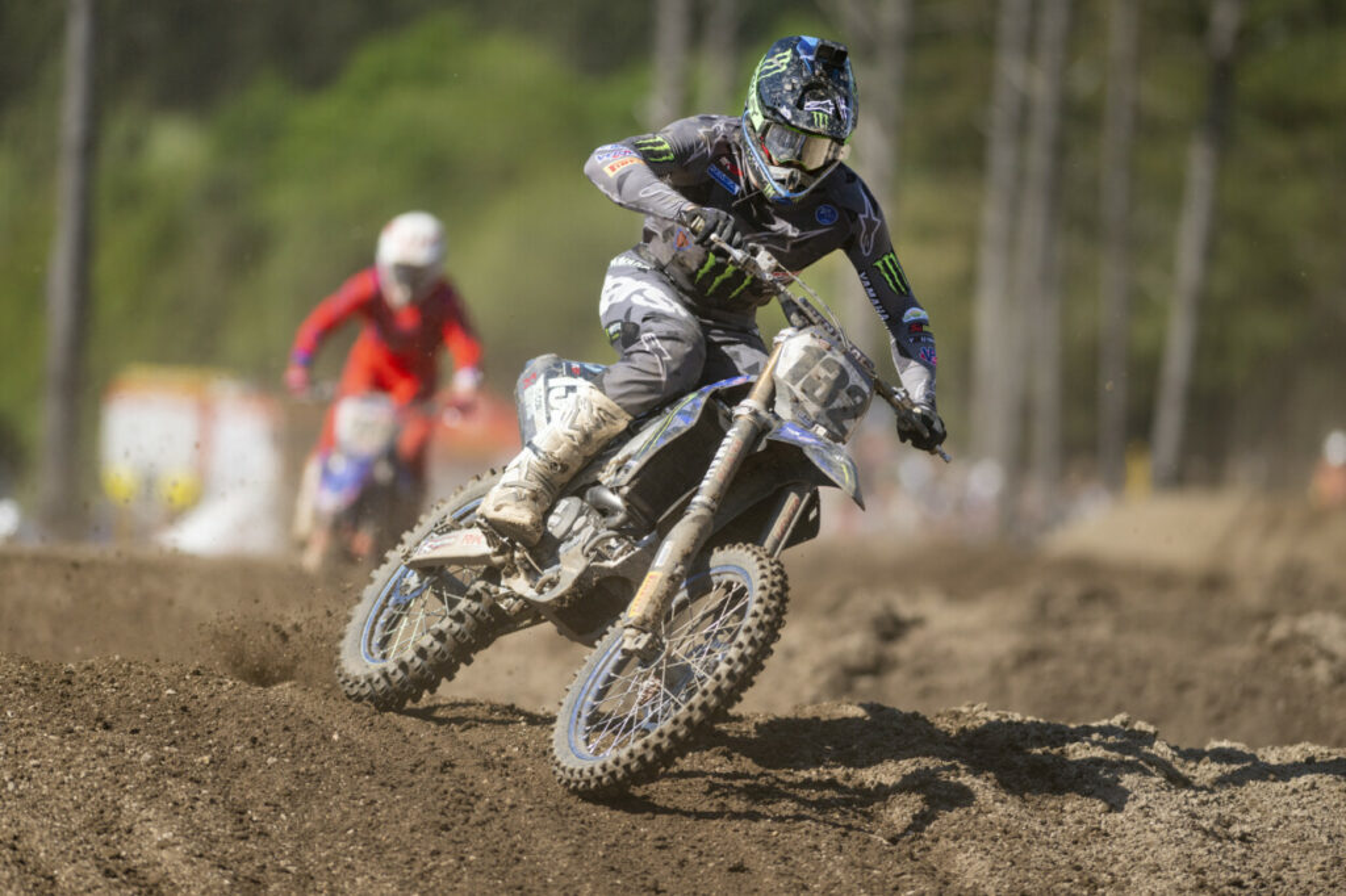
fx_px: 11212
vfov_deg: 4.6
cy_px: 448
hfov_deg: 6.9
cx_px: 673
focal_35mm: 300
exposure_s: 1/4000
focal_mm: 300
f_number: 2.8
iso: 200
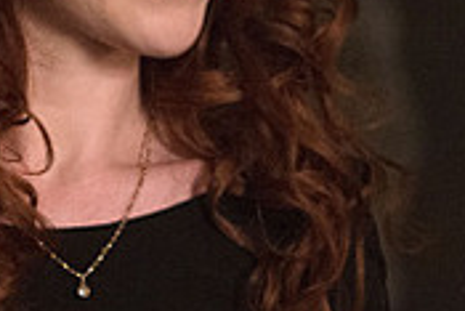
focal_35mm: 544
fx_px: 7032
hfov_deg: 3.8
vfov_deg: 2.5
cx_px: 61
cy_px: 162
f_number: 2.8
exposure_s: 1/100
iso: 3200
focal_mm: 122
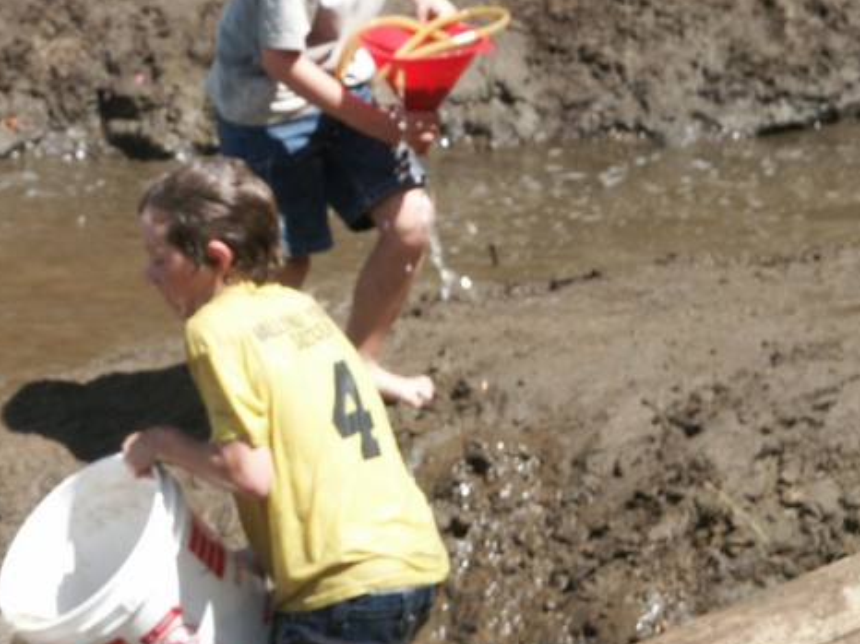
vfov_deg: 5.7
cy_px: 161
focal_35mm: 261
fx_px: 6481
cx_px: 164
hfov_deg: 7.6
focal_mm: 38.5
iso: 100
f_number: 8
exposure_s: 1/180
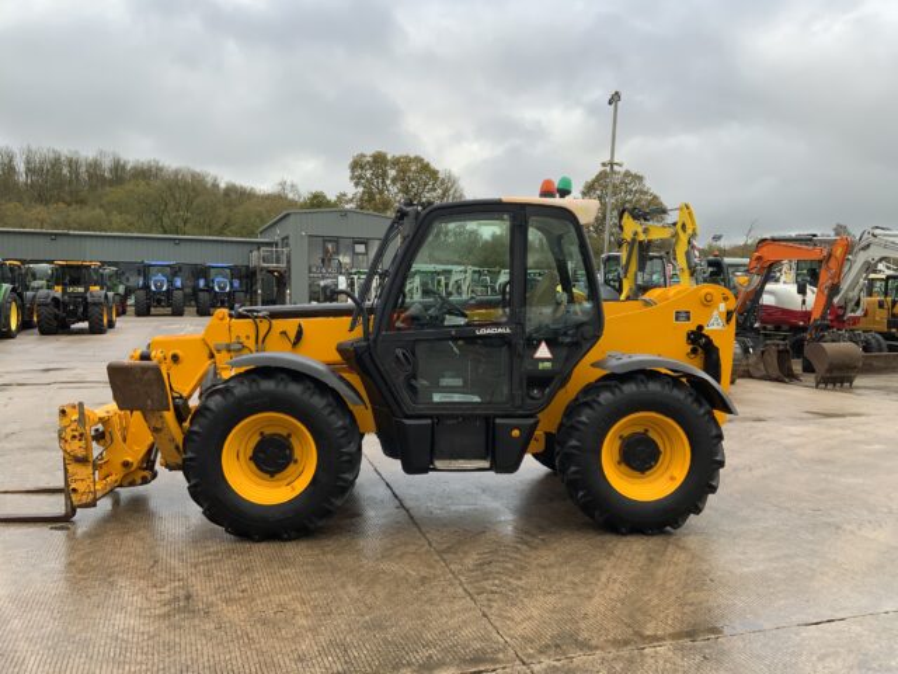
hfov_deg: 61.7
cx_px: 449
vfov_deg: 48.2
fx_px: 752
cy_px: 337
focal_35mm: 29
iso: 16
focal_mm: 3
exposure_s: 1/190
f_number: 1.8
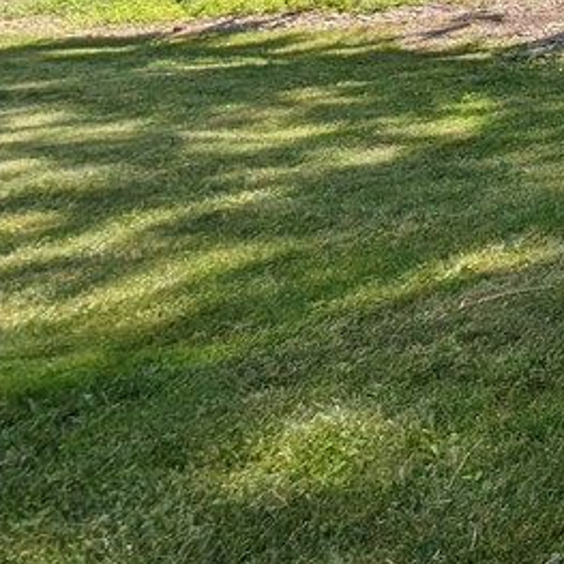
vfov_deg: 28.1
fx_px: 1014
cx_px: 1086
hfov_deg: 19.7
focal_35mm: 55
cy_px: -71
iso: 45
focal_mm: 2.35
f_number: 2.2
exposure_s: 1/1136
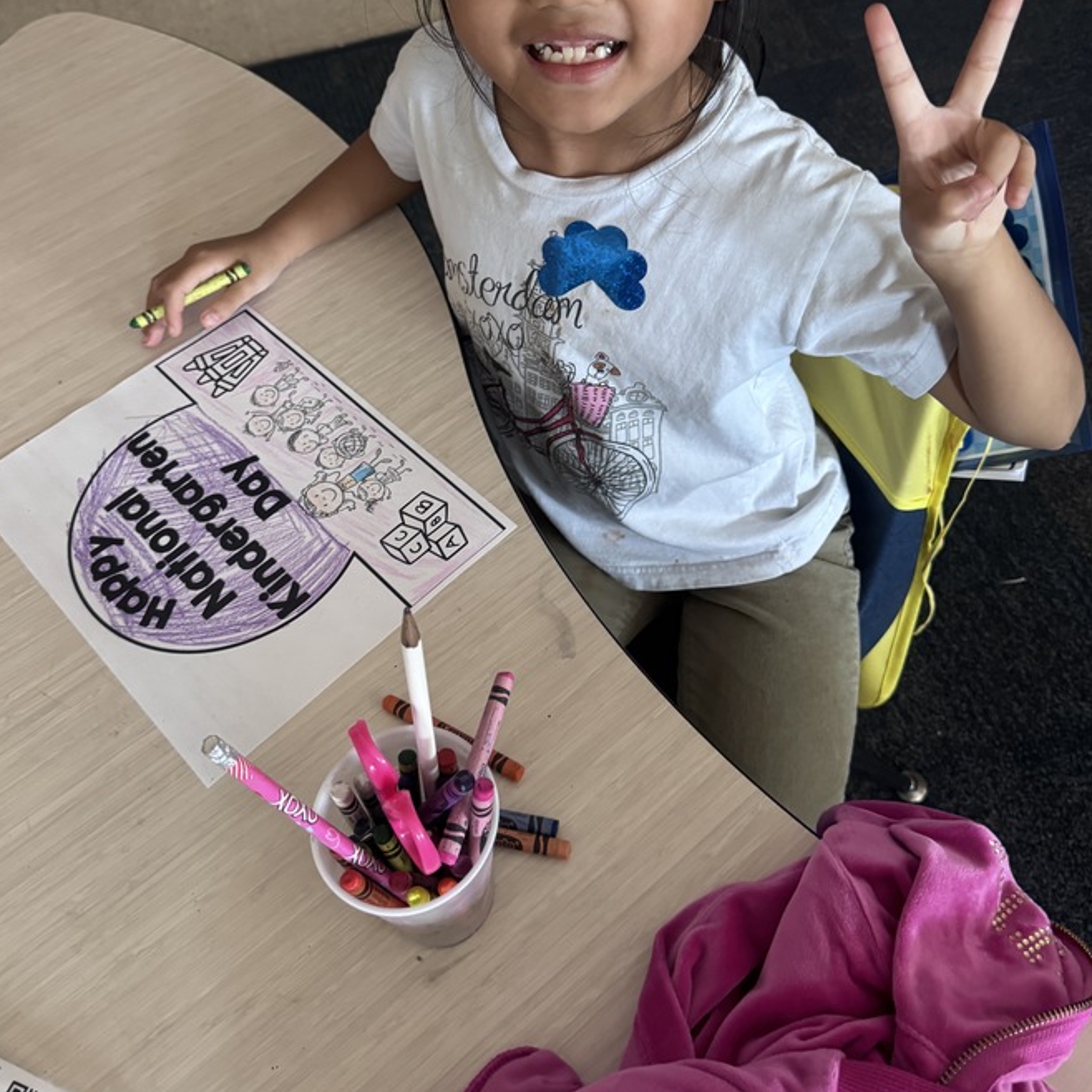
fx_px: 1178
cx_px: 536
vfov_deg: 49.1
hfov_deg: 49.7
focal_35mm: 33
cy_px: 390
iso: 500
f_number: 1.78
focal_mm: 6.76
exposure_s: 1/60
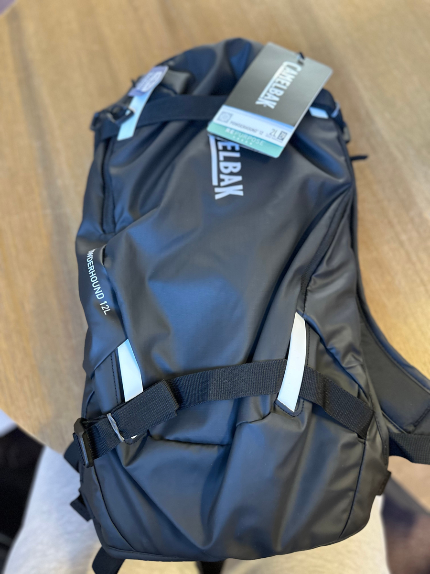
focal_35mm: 24
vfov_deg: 71.6
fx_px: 398
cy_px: 287
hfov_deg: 56.8
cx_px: 215
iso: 800
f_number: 1.78
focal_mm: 6.86
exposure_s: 1/60
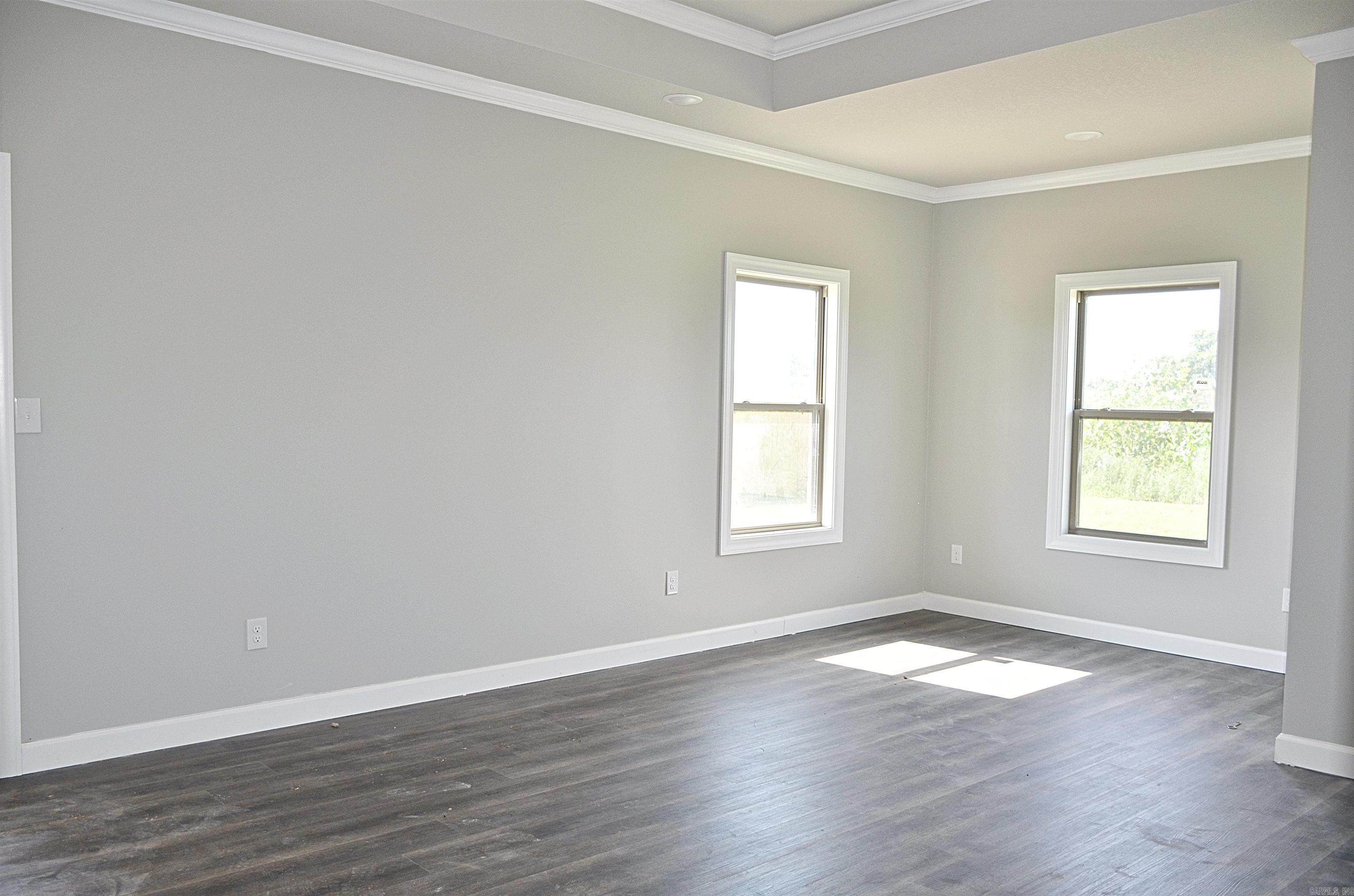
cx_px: 677
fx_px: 1126
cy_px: 448
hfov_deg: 62.0
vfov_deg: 43.4
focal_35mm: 30
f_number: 3.5
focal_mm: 20
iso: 200
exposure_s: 1/160
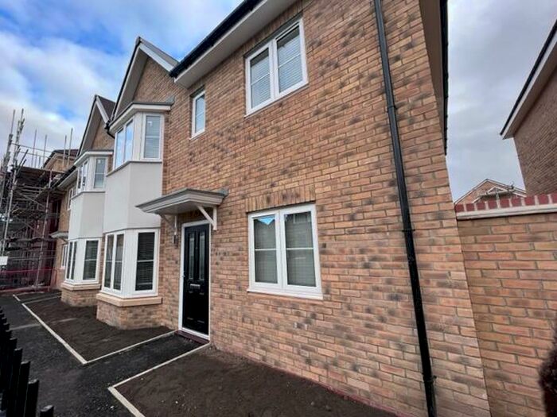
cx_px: 278
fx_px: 209
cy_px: 208
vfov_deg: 89.9
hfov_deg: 106.2
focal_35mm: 13
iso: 32
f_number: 1.8
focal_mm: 1.57
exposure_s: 1/224
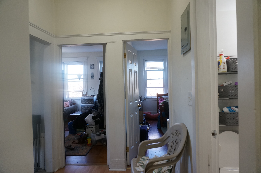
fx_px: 174
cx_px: 130
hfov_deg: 73.8
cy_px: 86
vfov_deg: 53.0
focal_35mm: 24
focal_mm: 16
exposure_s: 1/125
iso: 640
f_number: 4
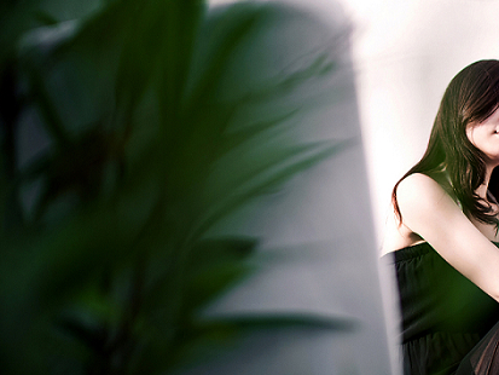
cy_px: 183
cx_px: 302
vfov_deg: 25.7
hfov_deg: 33.7
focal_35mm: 57
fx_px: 822
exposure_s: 1/6400
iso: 200
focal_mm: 35
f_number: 1.4
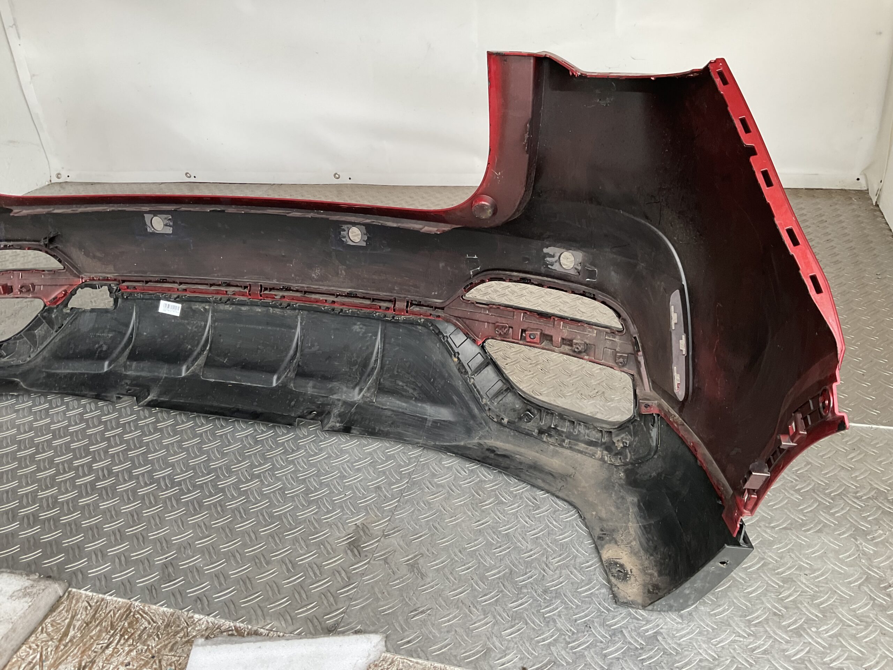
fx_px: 748
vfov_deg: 48.2
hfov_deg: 61.7
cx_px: 446
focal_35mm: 29
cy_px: 335
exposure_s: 1/100
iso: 40
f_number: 1.8
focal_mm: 3
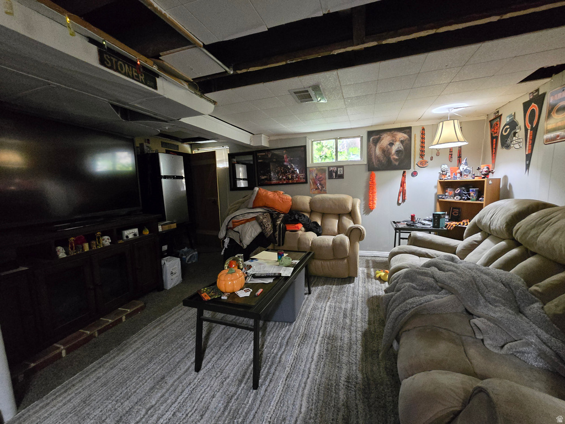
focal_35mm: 13
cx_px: 282
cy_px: 212
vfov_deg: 89.9
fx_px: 212
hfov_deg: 106.2
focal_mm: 2.2
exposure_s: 1/60
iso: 1600
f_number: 2.2
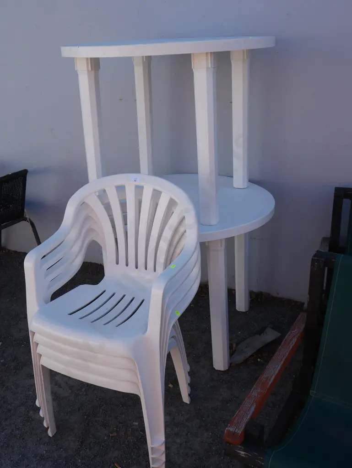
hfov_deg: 39.7
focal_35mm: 36
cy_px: 234
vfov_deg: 51.3
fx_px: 488
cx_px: 176
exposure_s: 1/250
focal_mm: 18
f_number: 7.1
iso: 200
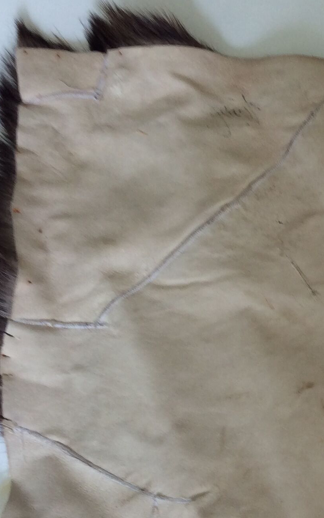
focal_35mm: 67
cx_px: 416
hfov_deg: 18.2
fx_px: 946
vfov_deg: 30.4
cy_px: 344
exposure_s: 1/25
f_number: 2.4
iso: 32
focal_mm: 3.3
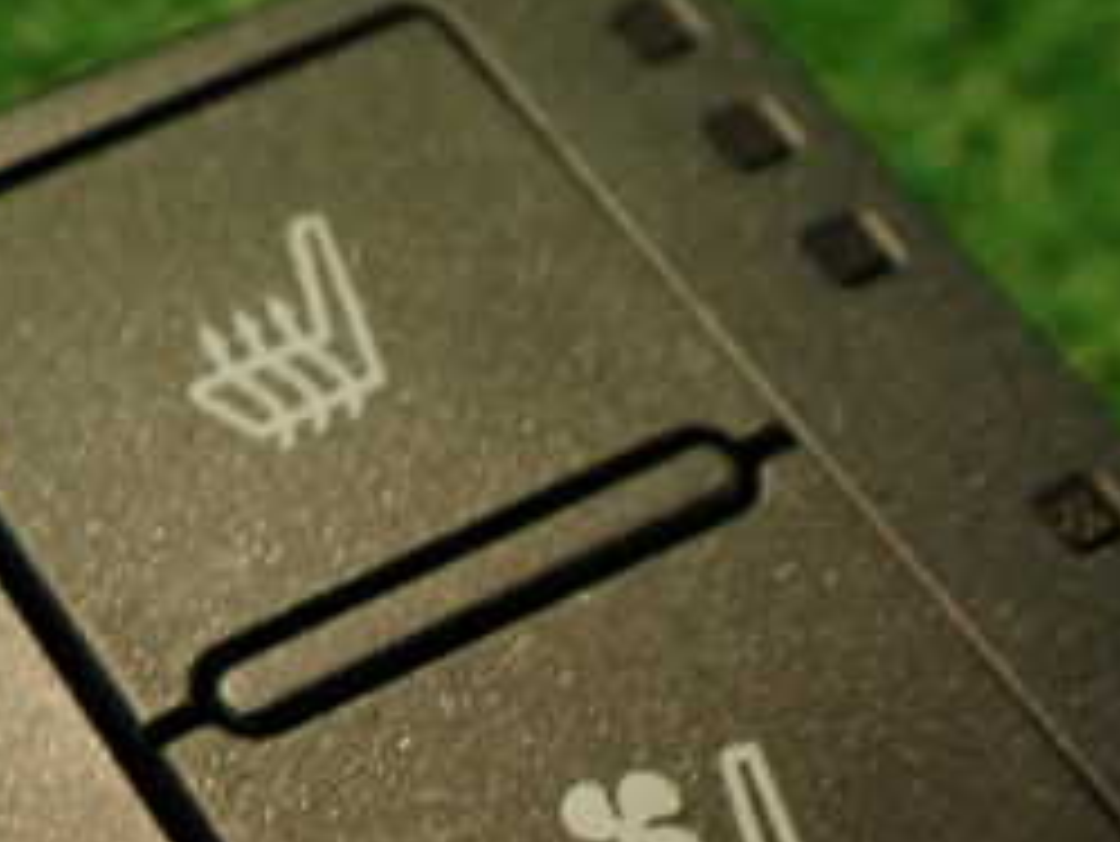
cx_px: -148
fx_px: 2493
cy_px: 892
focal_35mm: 77
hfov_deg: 23.6
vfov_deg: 18.5
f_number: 2.4
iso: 200
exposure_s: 1/30
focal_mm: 5.79
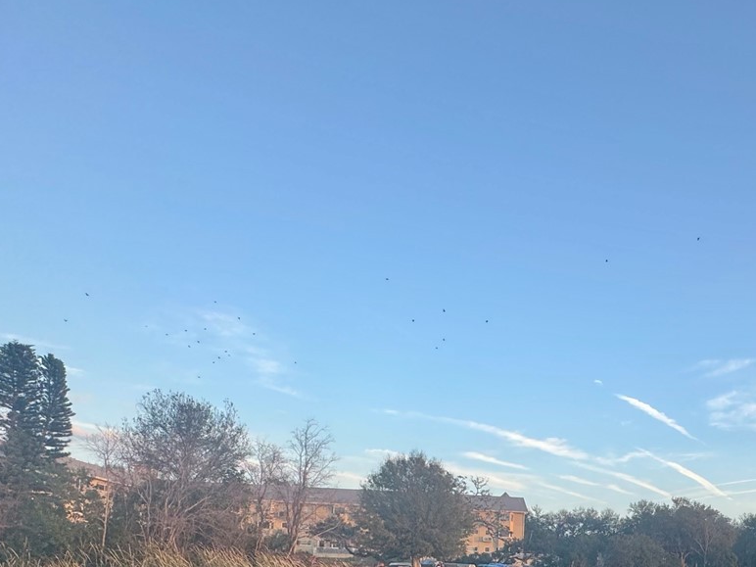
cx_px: 603
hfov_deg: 57.2
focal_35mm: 29
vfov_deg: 42.8
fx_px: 633
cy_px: 543
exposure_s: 1/308
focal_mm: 2.22
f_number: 2.2
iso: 40
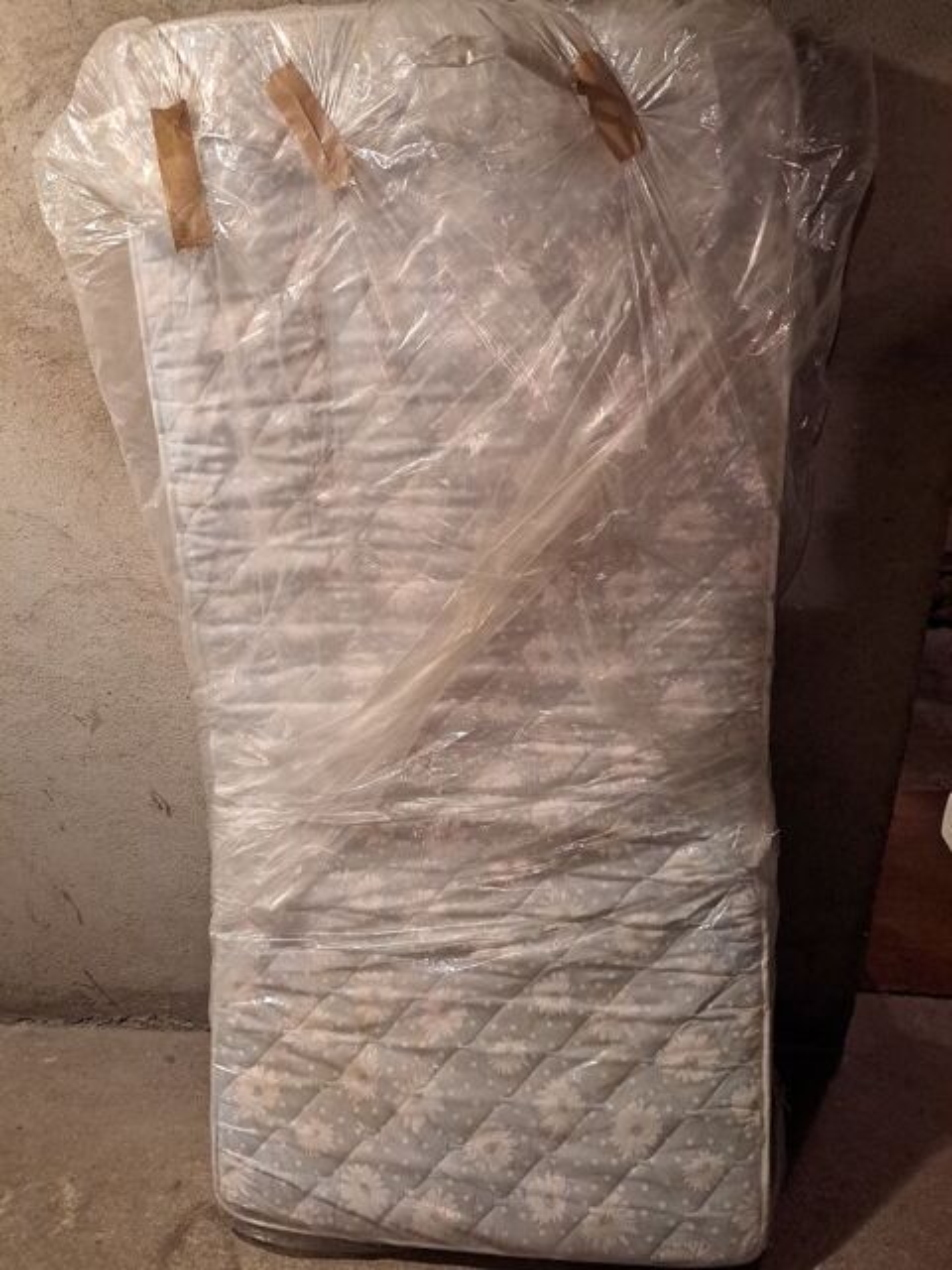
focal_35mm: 24
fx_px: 880
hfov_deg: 56.8
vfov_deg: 71.6
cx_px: 476
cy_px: 635
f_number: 1.8
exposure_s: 1/20
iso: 500
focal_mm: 5.23
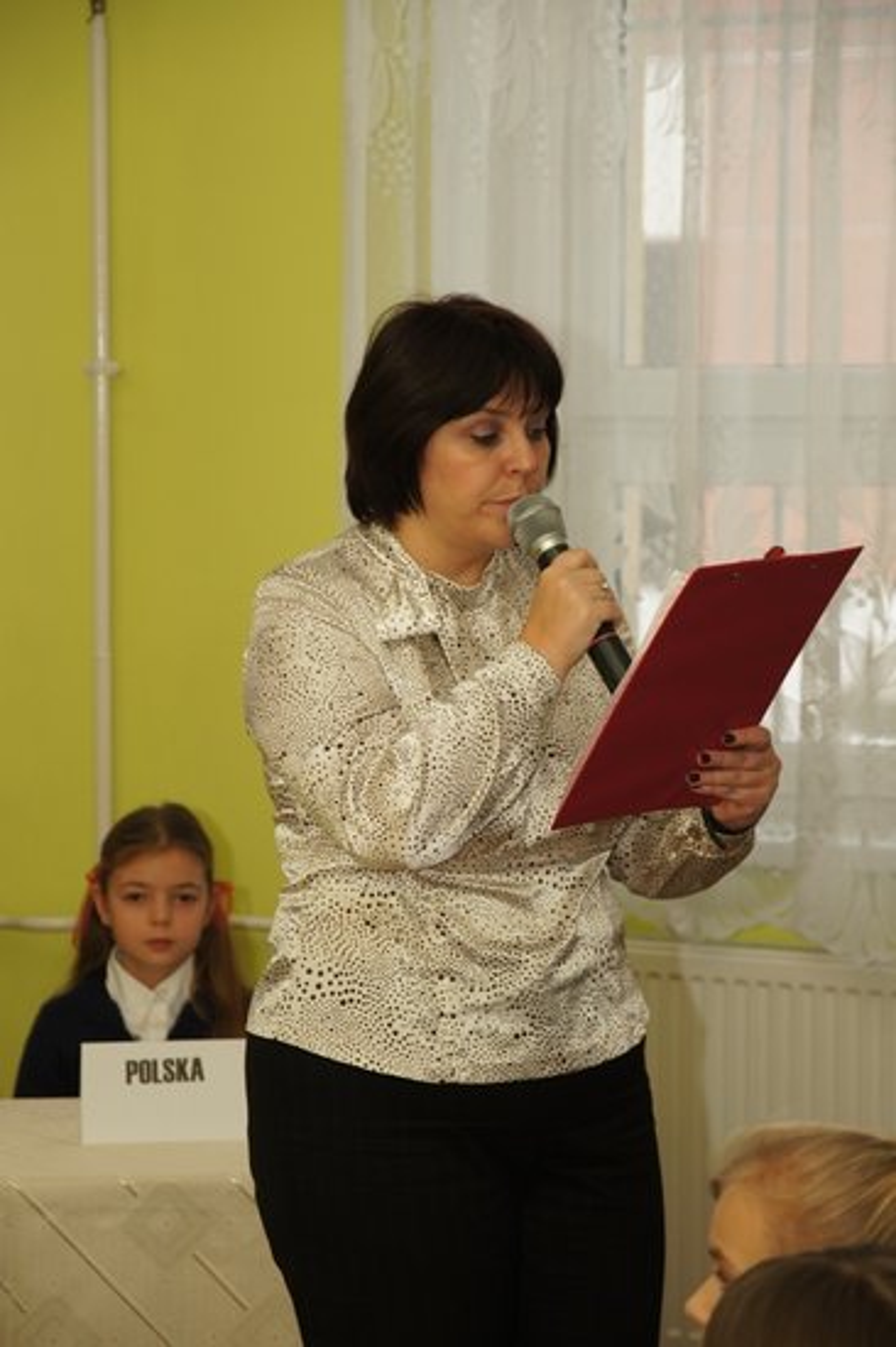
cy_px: 674
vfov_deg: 19.5
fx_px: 3925
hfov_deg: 13.0
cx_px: 448
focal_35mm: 105
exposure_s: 1/125
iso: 200
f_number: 4
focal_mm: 70
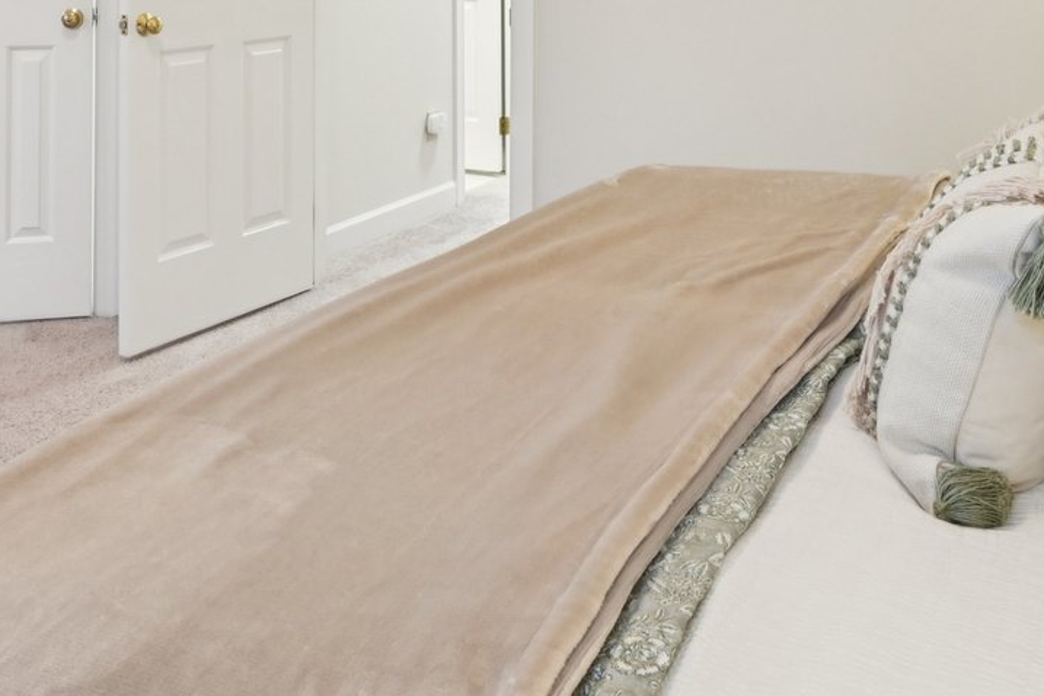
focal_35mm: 40
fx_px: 1160
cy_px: -113
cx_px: 470
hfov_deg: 48.4
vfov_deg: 29.3
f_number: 9
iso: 200
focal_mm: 14
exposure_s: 1/2.5
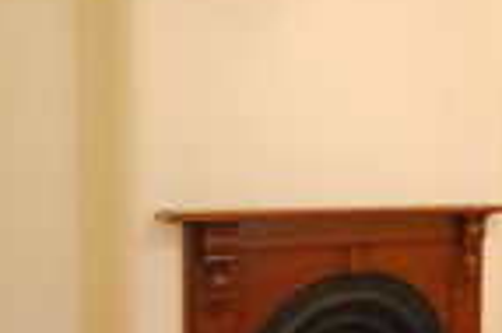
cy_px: 216
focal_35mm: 57
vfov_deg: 23.7
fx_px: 791
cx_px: 727
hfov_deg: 26.7
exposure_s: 1/40
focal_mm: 11.5
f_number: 4.5
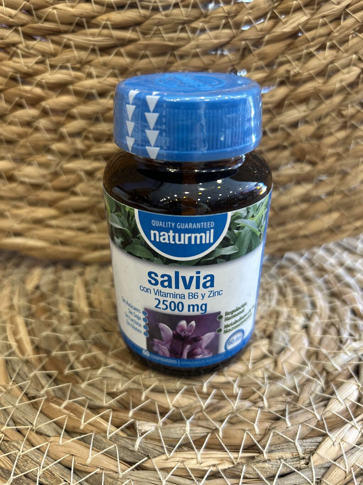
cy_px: 242
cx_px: 182
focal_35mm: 26
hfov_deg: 53.1
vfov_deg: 67.3
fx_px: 364
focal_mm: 5.7
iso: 100
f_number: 1.5
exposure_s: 1/50
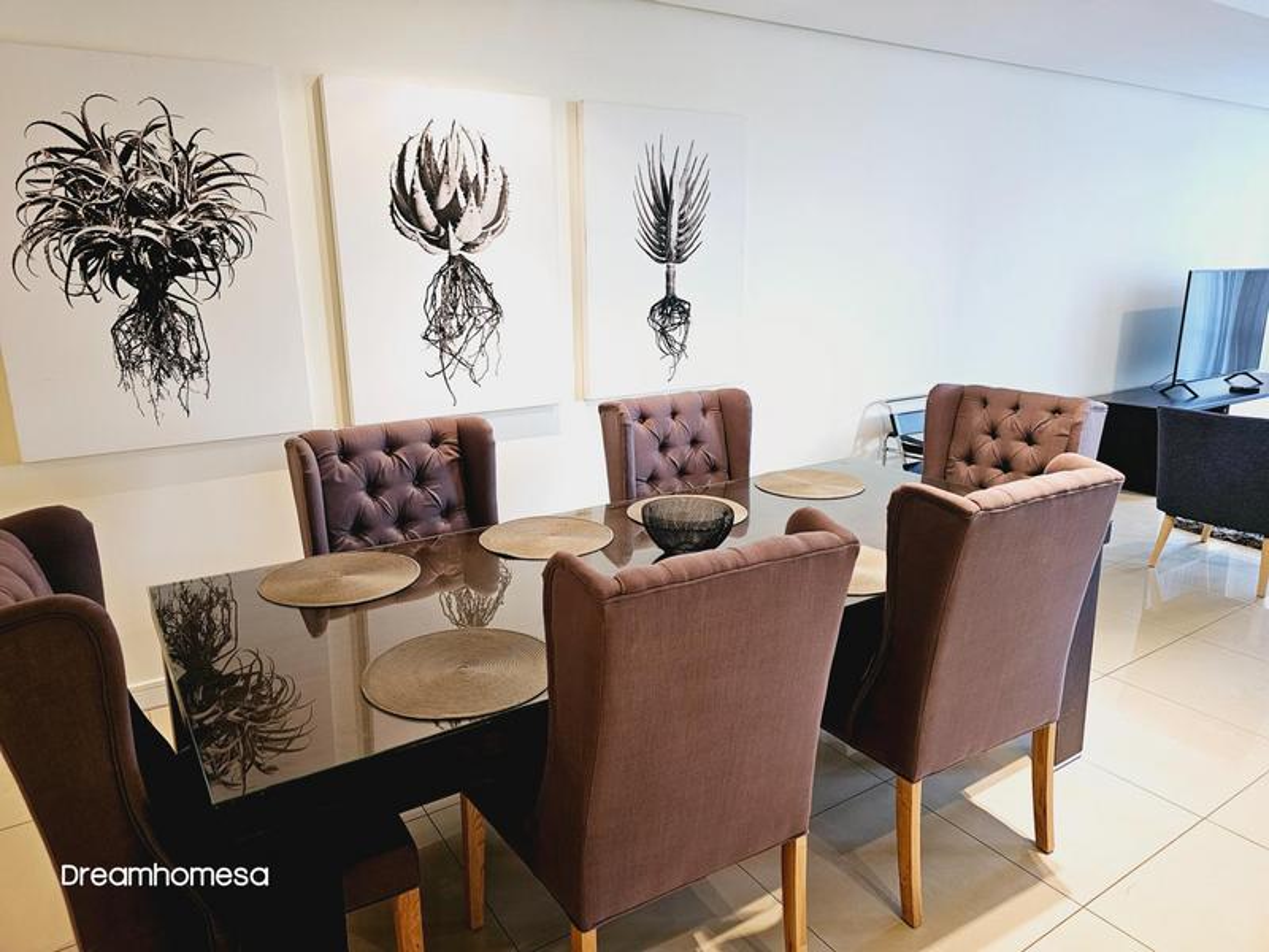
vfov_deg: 58.9
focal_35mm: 23
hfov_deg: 73.9
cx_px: 634
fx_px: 843
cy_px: 476
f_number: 1.7
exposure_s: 1/100
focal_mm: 6.3
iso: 320
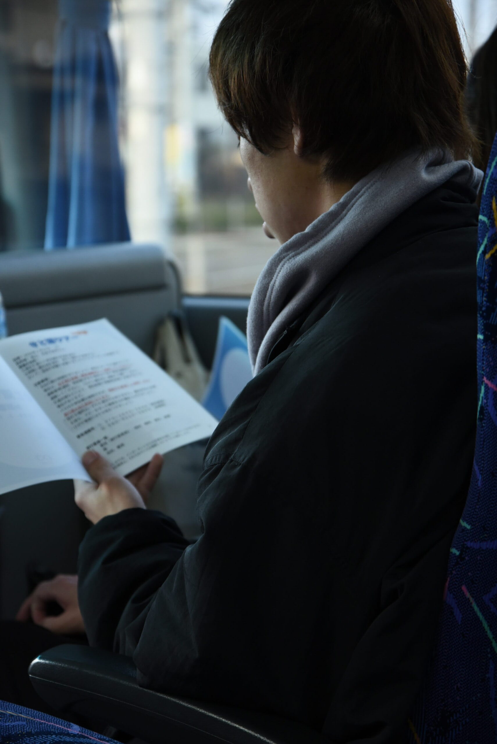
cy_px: 372
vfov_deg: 23.9
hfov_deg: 16.1
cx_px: 248
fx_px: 1758
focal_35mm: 85
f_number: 5
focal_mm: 85
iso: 1600
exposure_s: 1/125
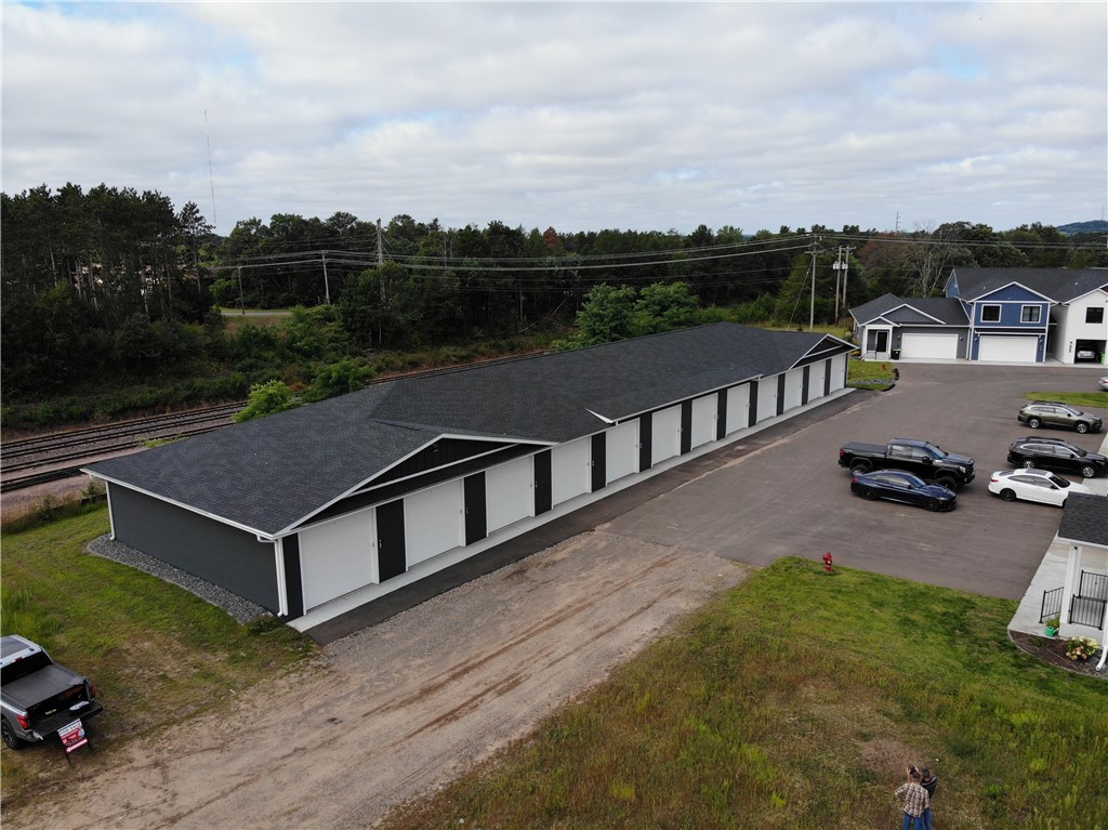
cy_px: 415
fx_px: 768
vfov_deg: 56.8
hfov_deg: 71.6
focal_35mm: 24
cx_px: 554
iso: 113
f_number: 2.8
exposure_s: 1/965
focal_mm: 4.5
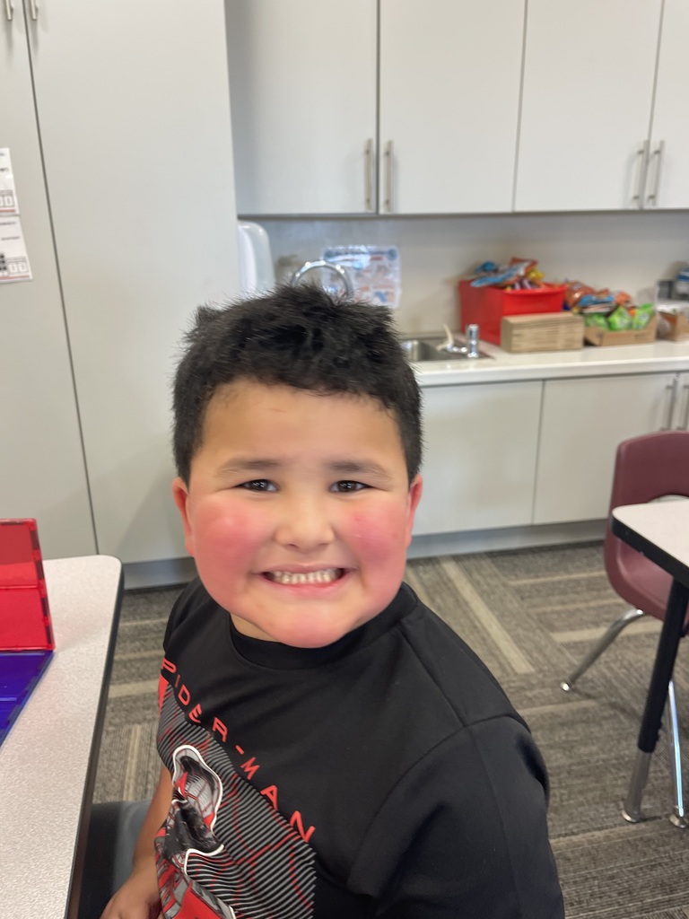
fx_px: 663
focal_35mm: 25
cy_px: 460
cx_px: 344
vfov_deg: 69.4
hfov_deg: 54.9
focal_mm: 5.1
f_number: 1.6
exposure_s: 1/60
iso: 80
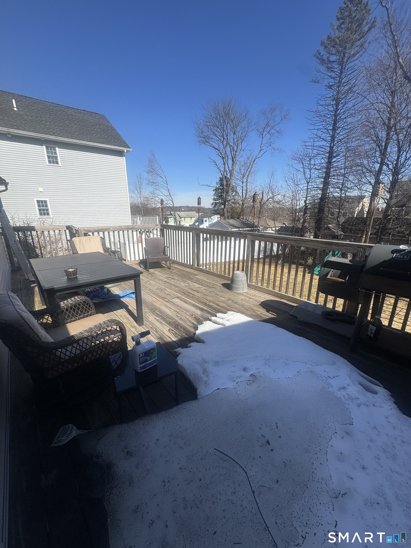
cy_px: 274
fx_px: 222
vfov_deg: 102.1
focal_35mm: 14
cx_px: 206
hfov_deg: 85.7
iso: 50
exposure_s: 1/2208
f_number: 2.2
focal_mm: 2.22
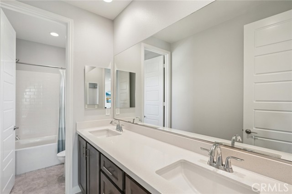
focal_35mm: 17
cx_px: 146
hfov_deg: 93.3
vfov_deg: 70.4
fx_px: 138
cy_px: 97
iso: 400
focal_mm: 17
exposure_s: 1/45
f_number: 8
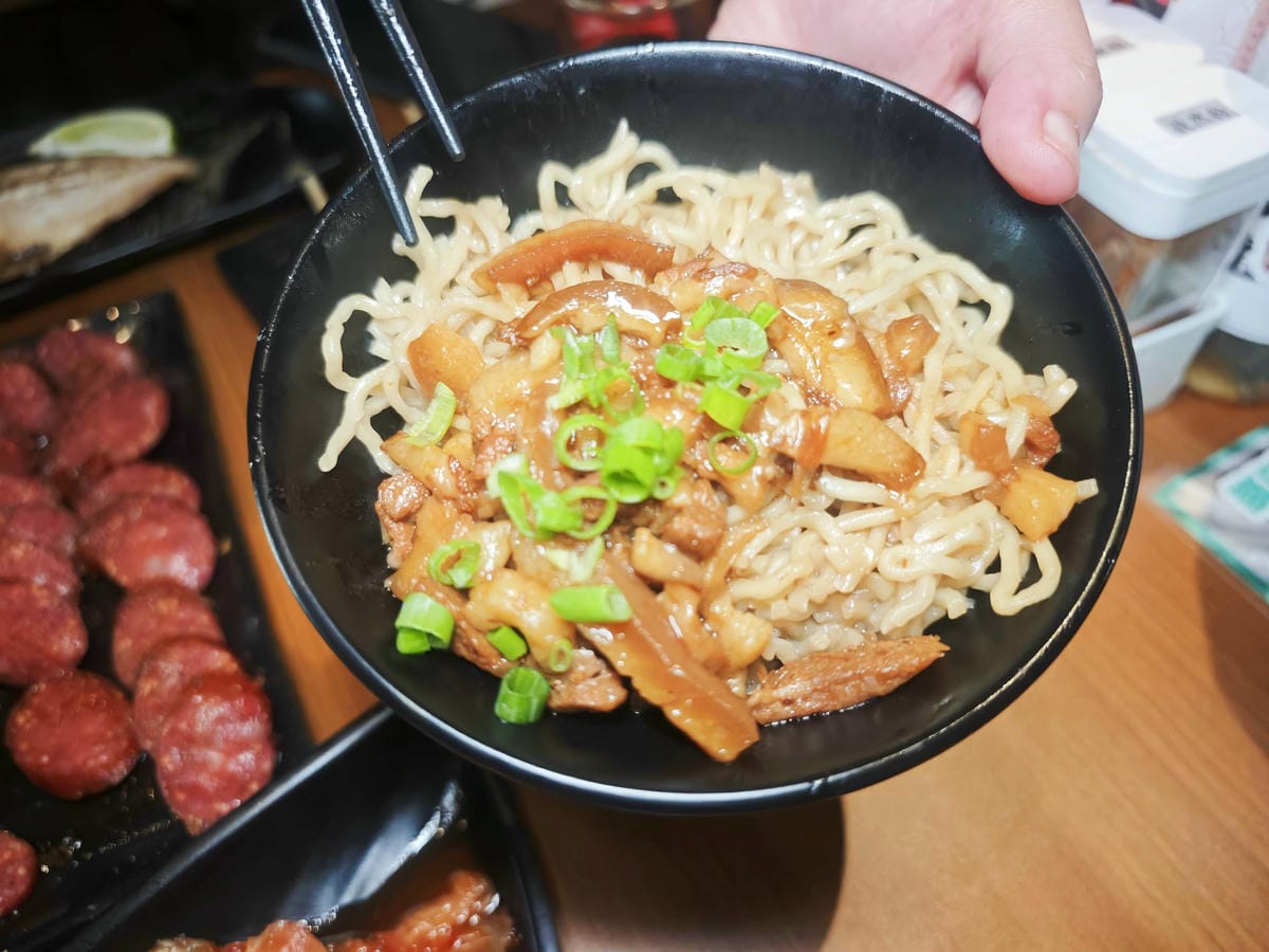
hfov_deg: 73.9
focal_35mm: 23
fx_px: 843
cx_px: 634
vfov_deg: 58.9
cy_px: 476
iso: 2500
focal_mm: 8.72
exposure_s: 1/400
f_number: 2
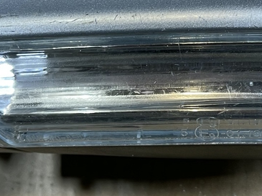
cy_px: 4
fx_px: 553
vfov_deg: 19.6
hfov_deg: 26.0
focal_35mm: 73
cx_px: 220
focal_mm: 5.1
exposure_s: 1/50
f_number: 1.6
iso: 80
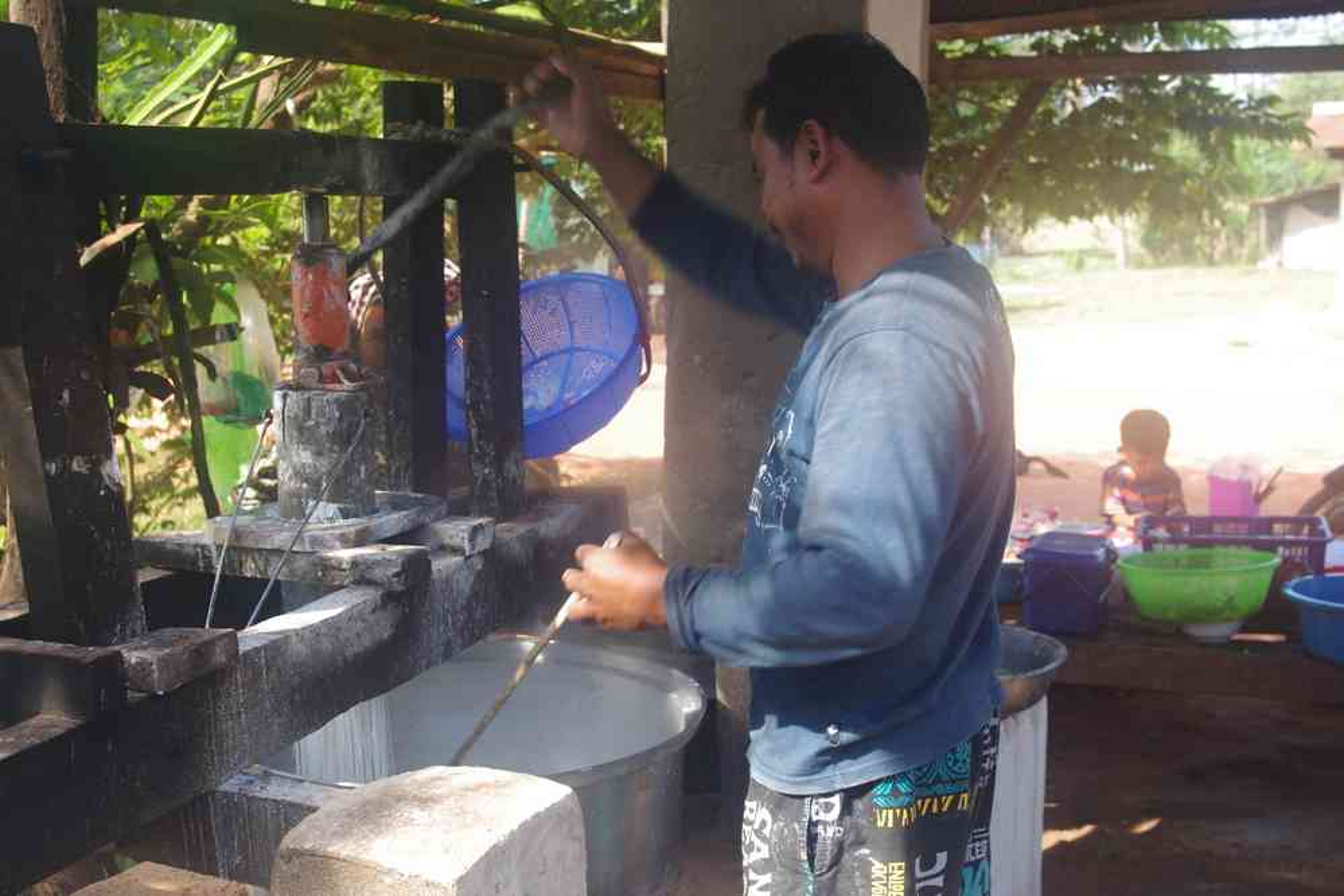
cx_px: 672
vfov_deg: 31.9
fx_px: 1568
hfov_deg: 46.4
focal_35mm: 42
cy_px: 448
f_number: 6.3
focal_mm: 28
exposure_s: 1/60
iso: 400
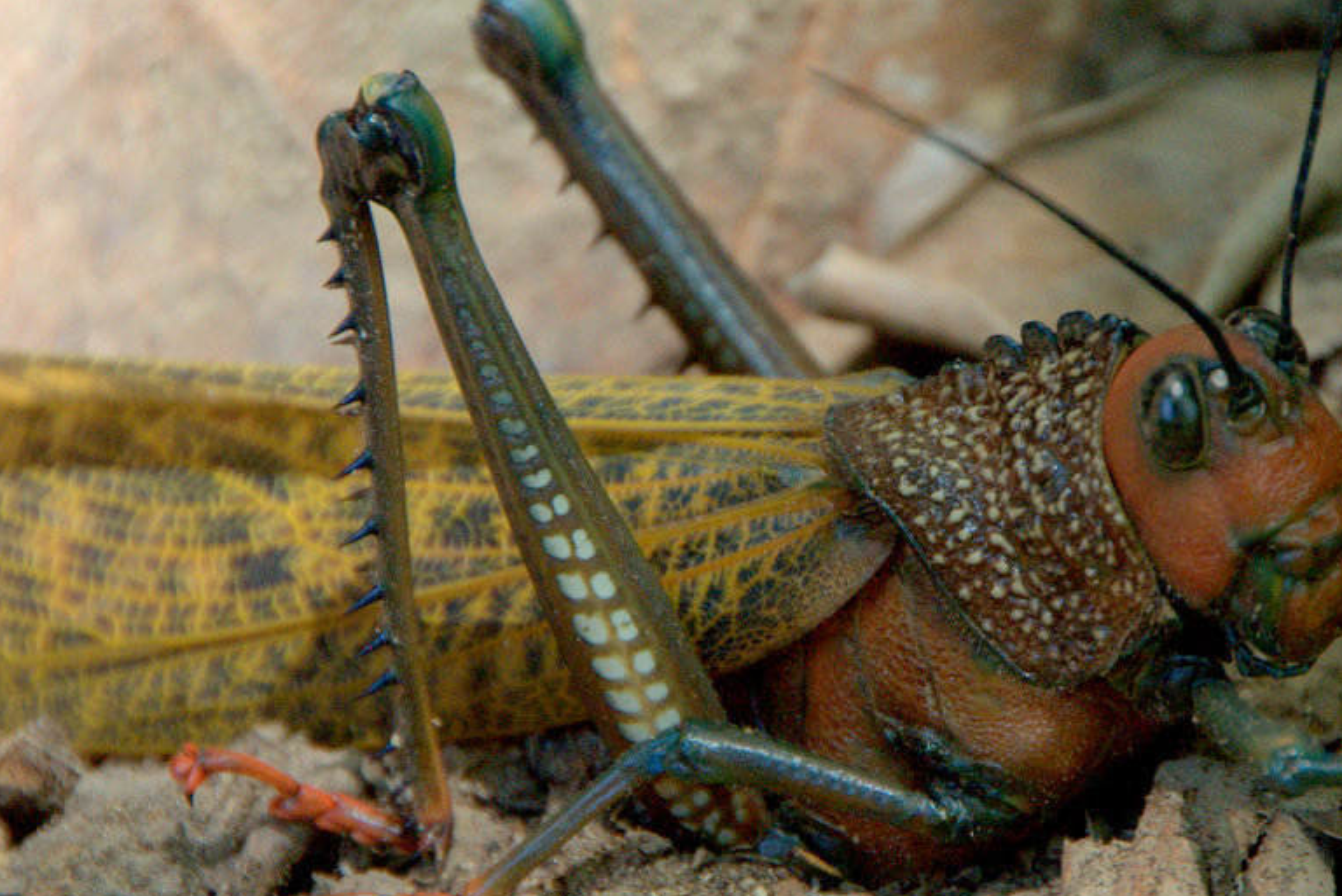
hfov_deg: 3.3
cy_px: 447
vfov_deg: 2.2
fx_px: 23609
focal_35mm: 633
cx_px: 722
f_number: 8
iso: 1600
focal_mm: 270
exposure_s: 1/125
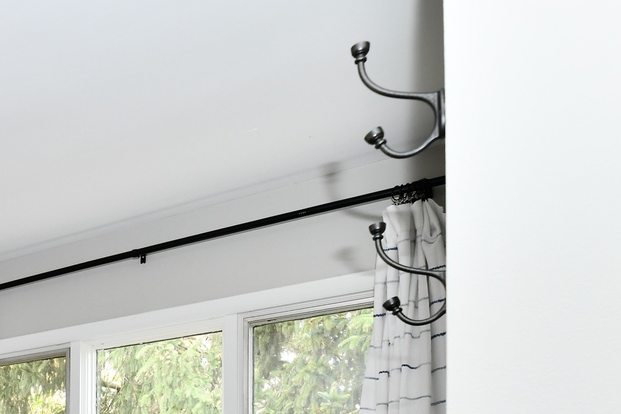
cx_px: -124
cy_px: 546
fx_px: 725
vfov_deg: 26.7
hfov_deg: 36.1
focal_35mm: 42
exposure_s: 1/60
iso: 640
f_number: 6.3
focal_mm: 14
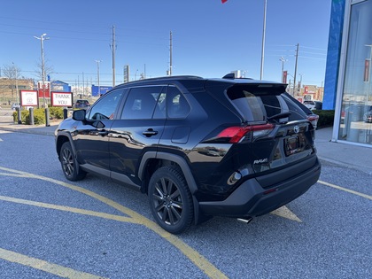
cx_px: 186
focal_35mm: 26
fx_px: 279
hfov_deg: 67.3
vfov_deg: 53.1
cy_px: 140
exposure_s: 1/787
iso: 50
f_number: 1.6
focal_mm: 5.96
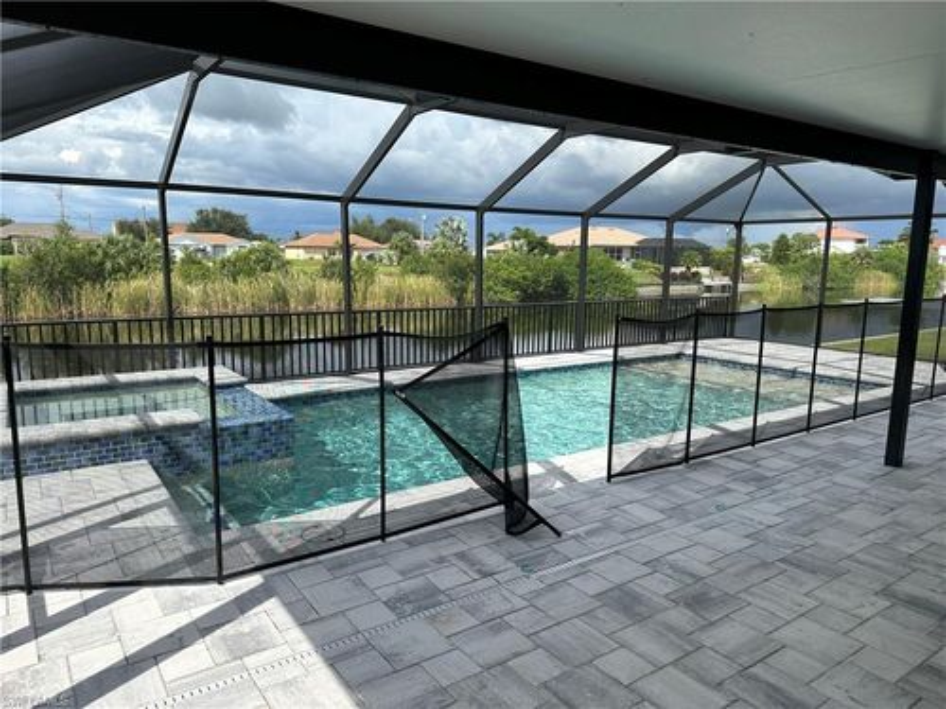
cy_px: 354
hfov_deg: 71.6
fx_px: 656
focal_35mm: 24
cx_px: 473
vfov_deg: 56.8
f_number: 1.78
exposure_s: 1/2660
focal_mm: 6.86
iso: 80
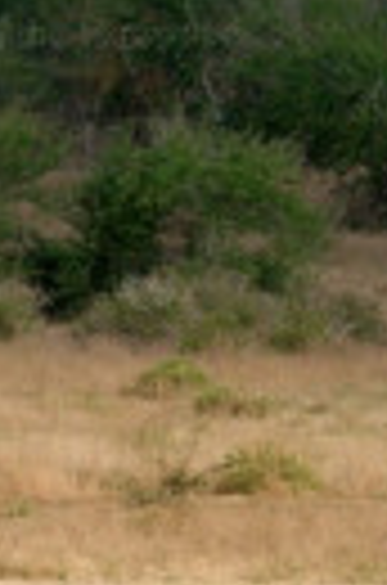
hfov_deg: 1.0
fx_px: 22419
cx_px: -236
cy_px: -644
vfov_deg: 1.5
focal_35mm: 1383
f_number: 8
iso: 200
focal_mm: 200
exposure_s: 1/250
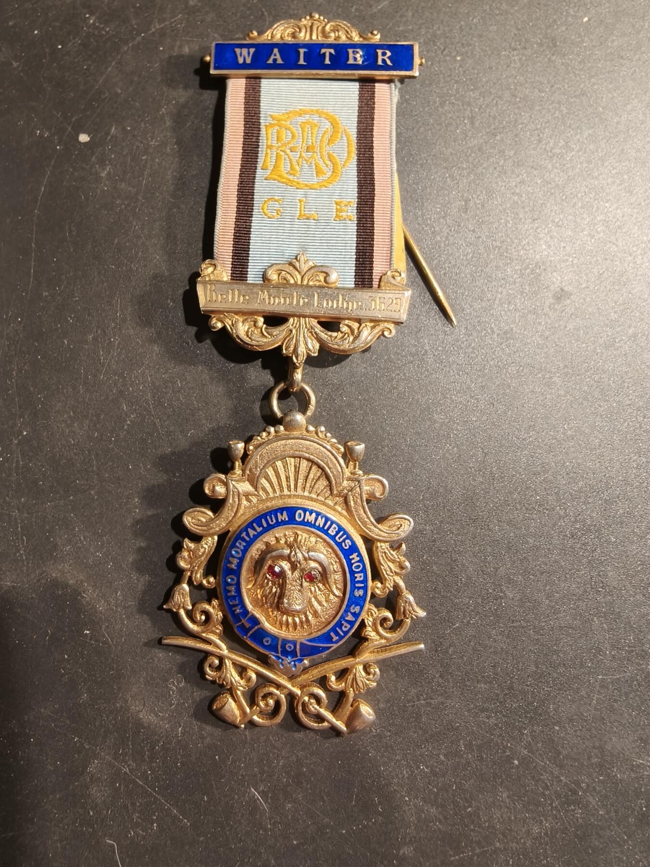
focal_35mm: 23
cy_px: 434
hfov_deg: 58.9
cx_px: 325
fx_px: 576
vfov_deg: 73.9
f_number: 2
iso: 160
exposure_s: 1/50
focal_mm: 2.32
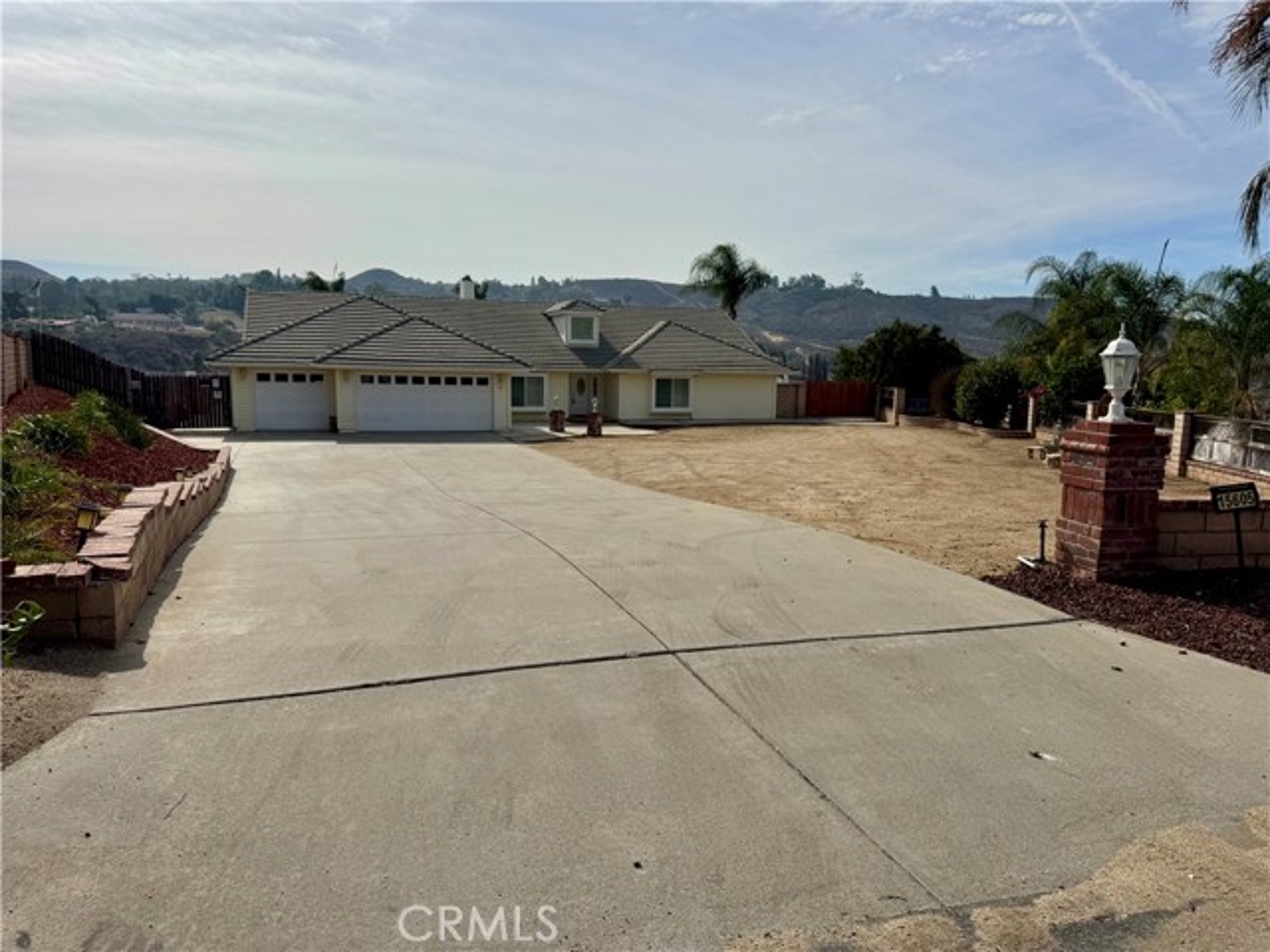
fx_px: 881
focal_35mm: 24
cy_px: 476
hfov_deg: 71.6
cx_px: 635
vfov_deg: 56.8
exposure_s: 1/12346
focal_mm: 6.76
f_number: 1.78
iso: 80
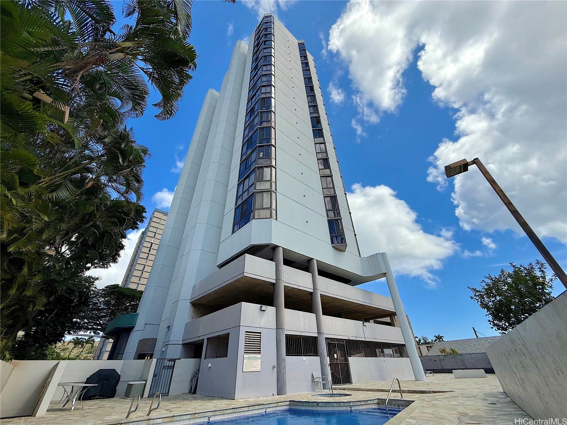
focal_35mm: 14
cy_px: 212
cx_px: 284
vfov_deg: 85.7
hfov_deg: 102.1
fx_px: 229
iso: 64
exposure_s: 1/2506
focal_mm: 2.22
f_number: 2.2
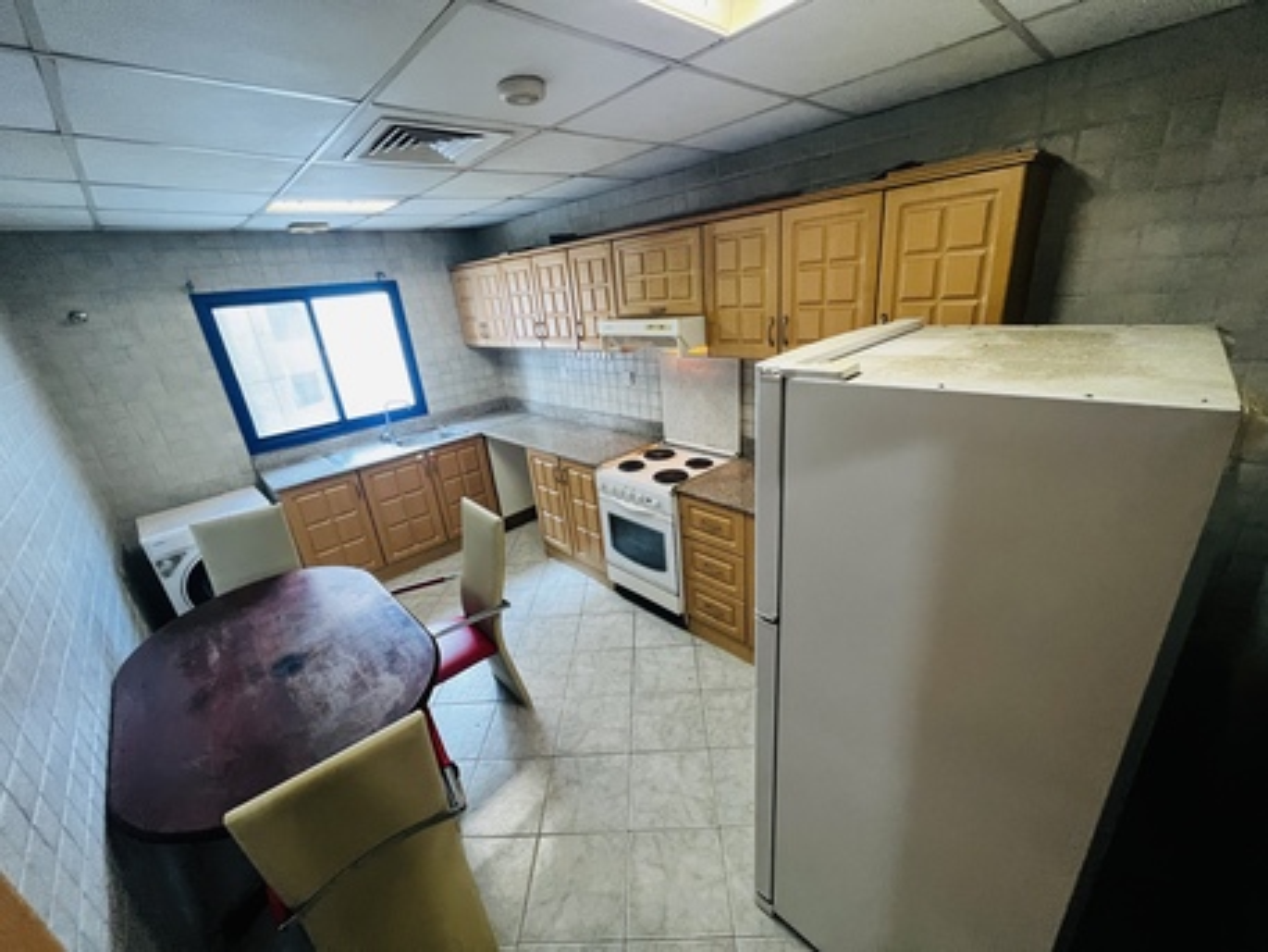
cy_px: 476
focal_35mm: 13
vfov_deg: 89.9
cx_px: 634
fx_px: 476
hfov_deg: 106.2
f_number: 1.8
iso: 400
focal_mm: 1.57
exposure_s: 1/50
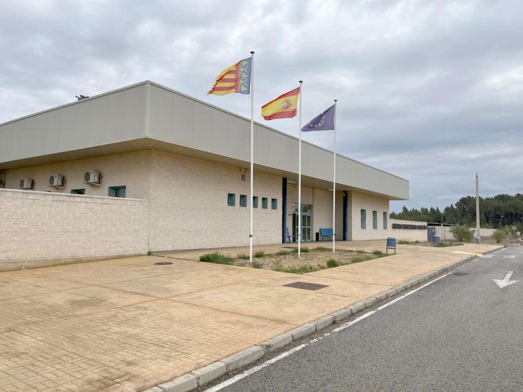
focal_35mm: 26
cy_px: 196
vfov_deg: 53.1
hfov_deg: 67.3
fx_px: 393
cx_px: 262
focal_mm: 5.1
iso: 50
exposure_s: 1/4854
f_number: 1.6
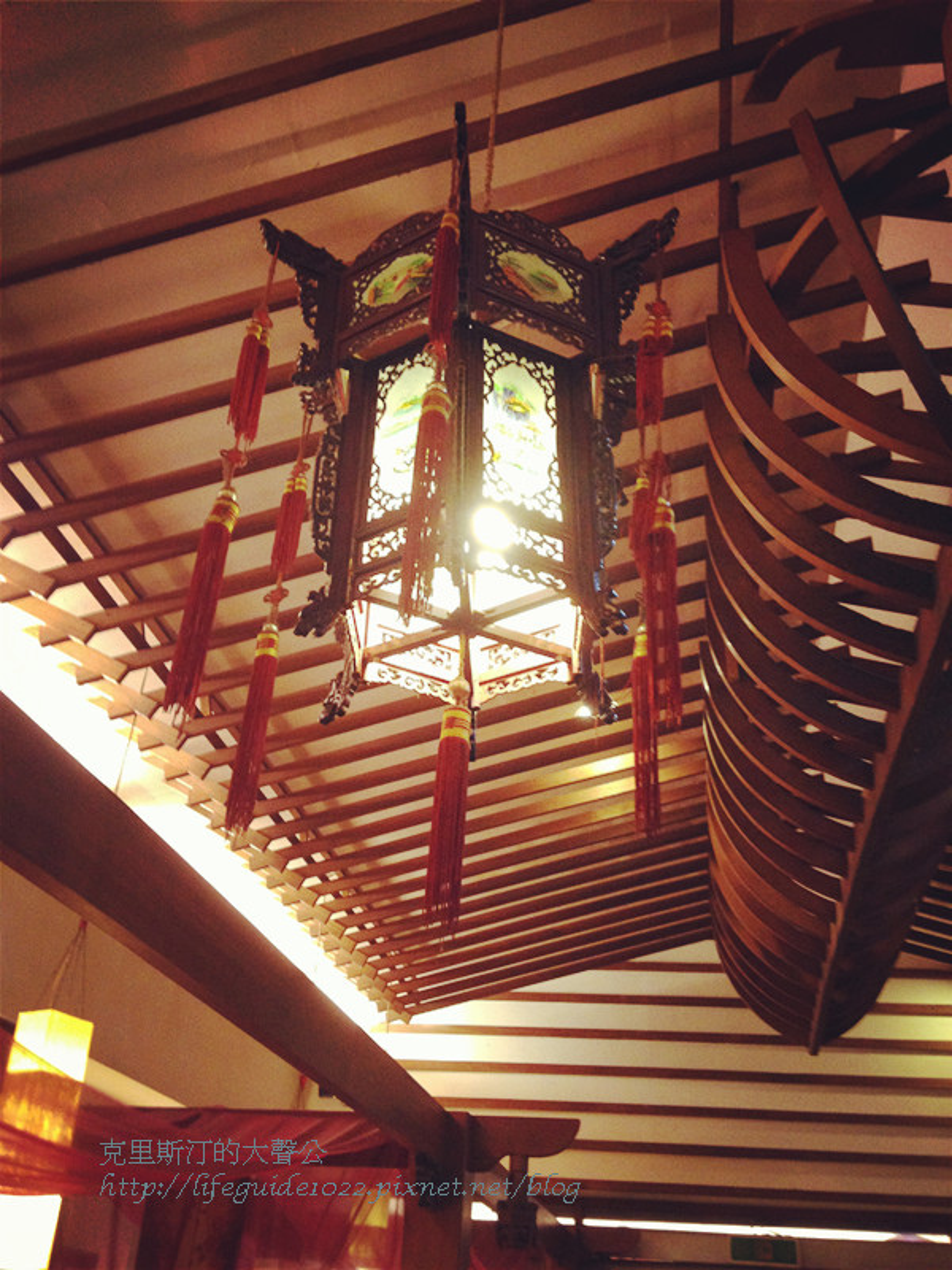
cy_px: 635
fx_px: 1210
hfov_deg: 42.9
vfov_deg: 55.4
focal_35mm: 33
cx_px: 476
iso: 250
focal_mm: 4.13
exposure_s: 1/20
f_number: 2.4
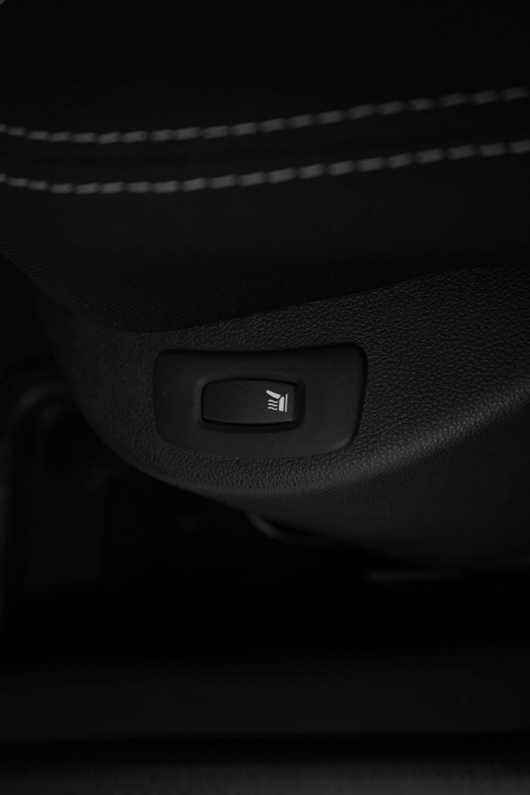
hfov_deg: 34.2
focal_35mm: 39
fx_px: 861
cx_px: 265
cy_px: 398
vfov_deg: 49.6
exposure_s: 1/10
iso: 1000
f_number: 5
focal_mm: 39
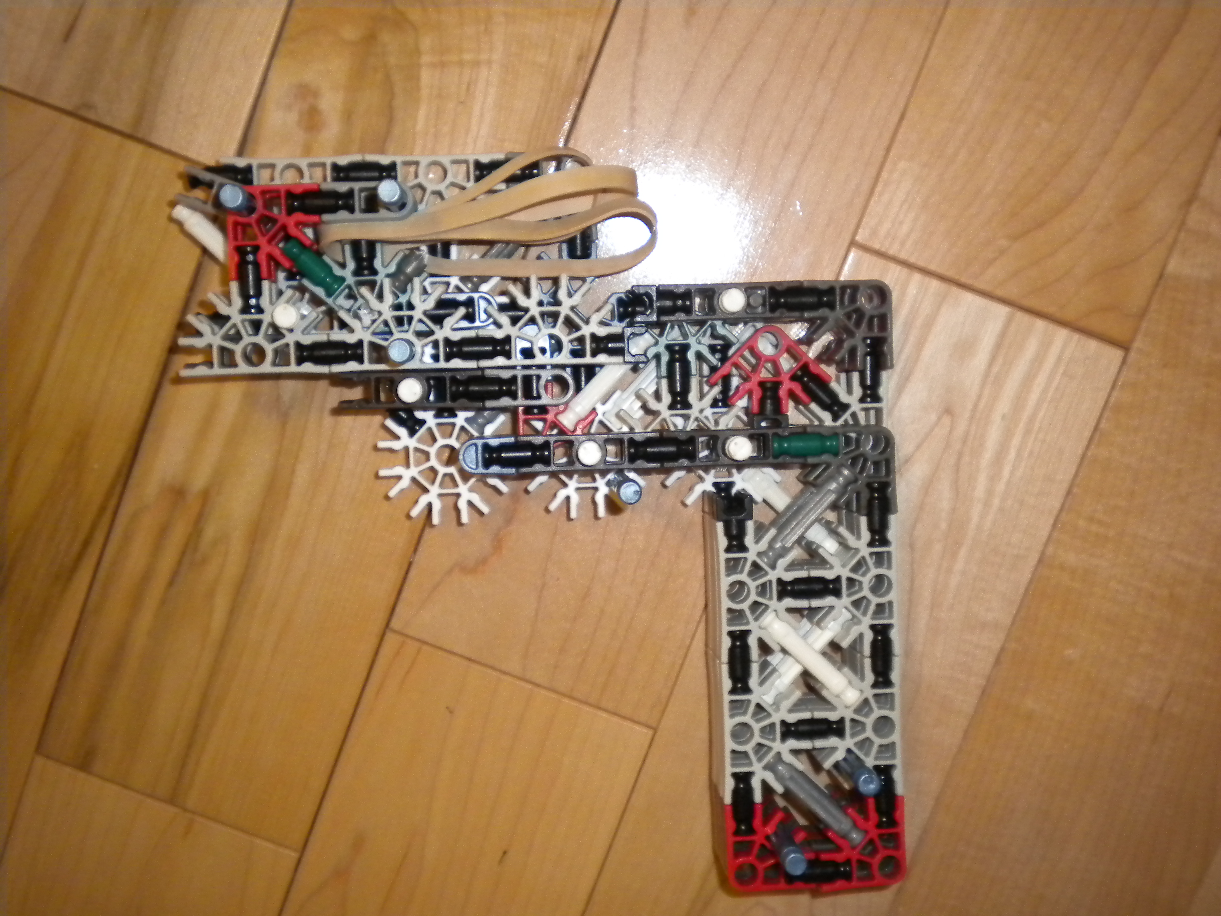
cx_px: 610
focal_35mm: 41
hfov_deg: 45.8
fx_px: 1446
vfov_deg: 35.1
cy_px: 458
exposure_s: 1/30
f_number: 3.5
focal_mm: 7.4
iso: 400
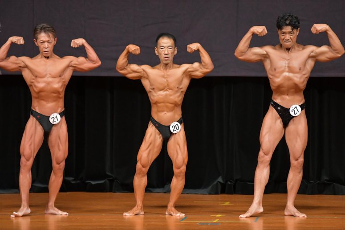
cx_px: 172
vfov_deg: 4.8
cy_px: 115
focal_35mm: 285
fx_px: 2730
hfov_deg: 7.2
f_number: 5.6
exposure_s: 1/400
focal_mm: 190
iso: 5000
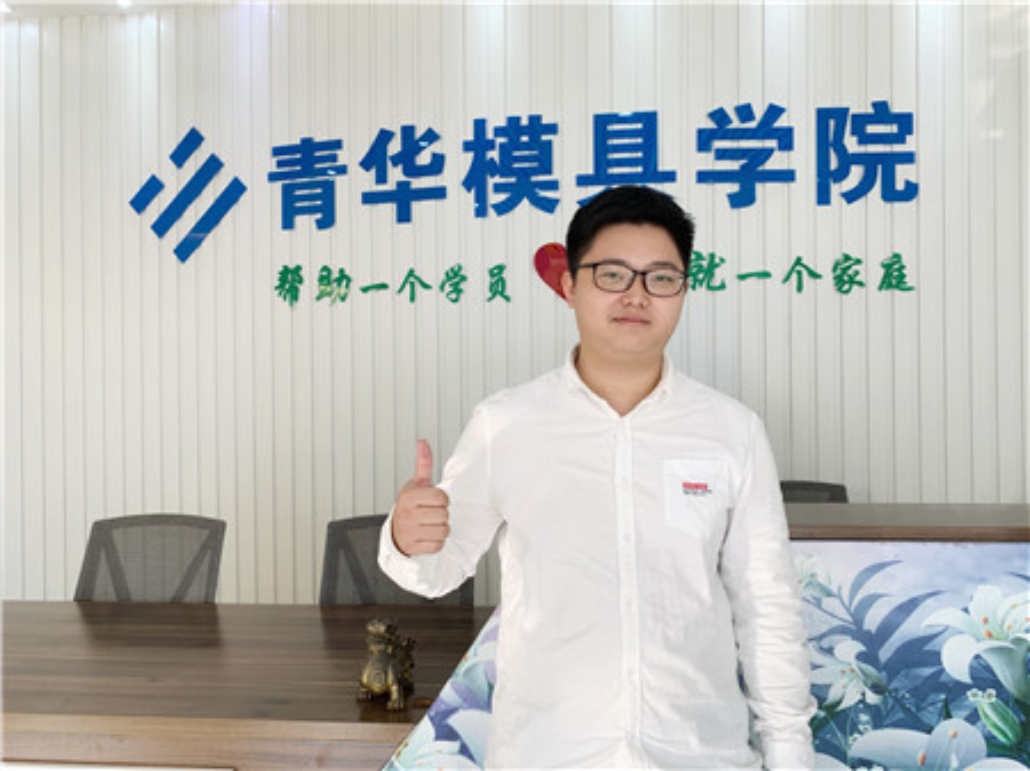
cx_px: 515
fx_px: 773
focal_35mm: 26
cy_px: 386
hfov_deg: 67.3
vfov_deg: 53.0
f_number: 1.8
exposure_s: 1/100
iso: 50
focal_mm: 4.25
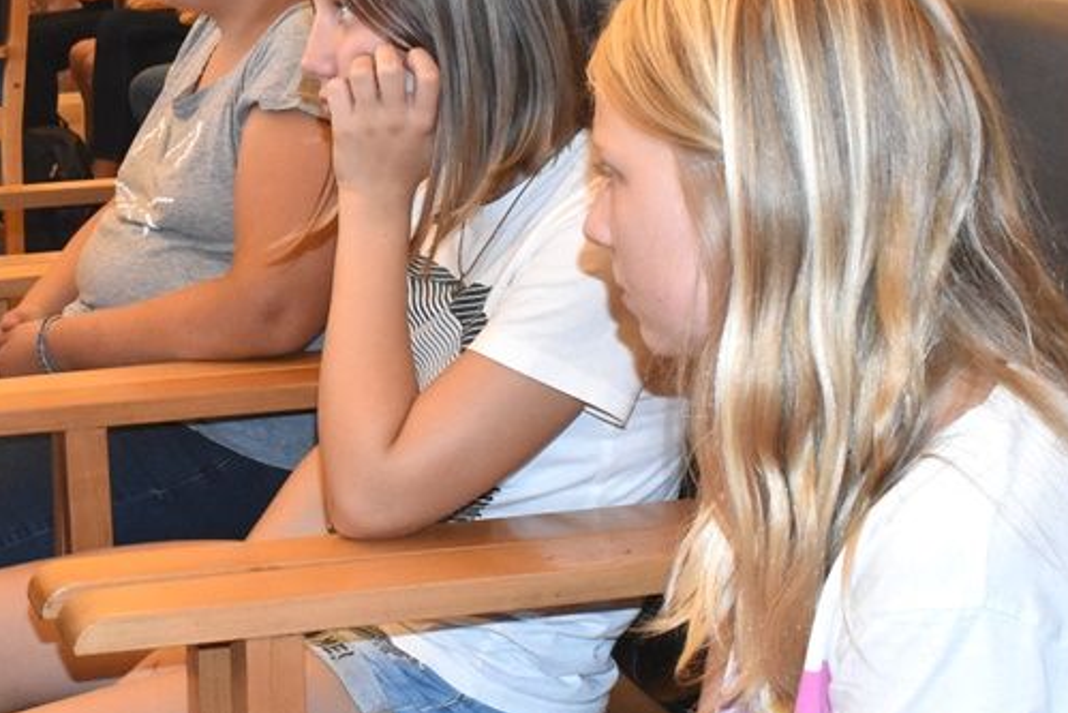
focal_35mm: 80
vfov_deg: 17.1
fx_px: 2374
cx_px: 62
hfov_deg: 24.5
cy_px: 277
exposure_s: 1/60
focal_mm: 26
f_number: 8
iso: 4500
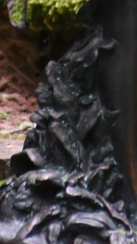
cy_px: -191
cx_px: 108
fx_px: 9447
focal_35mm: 1463
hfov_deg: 0.8
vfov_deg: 1.5
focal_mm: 195
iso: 3600
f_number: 4.8
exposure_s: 1/250
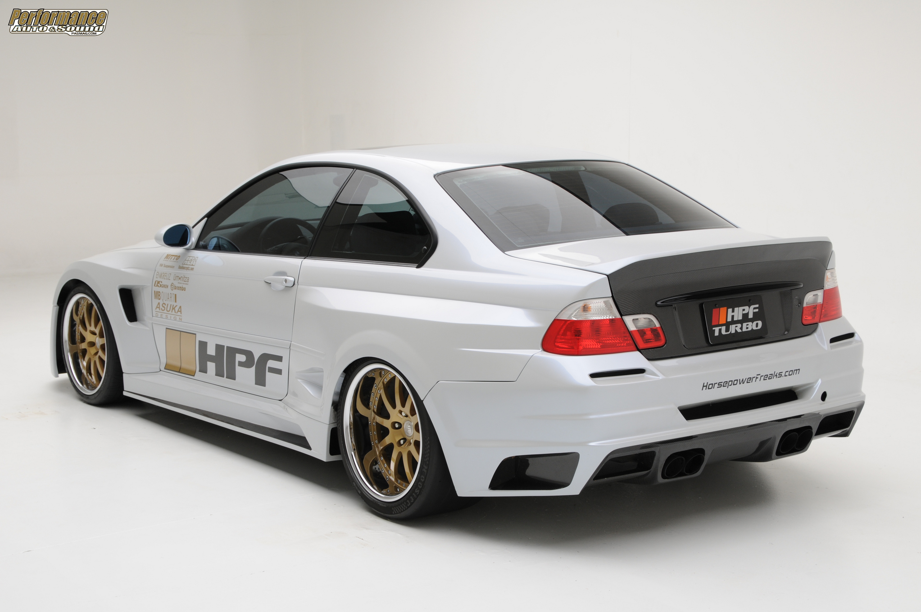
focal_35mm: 57
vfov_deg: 23.7
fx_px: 1456
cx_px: 460
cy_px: 306
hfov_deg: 35.1
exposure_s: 1/125
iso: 200
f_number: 9
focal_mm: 38
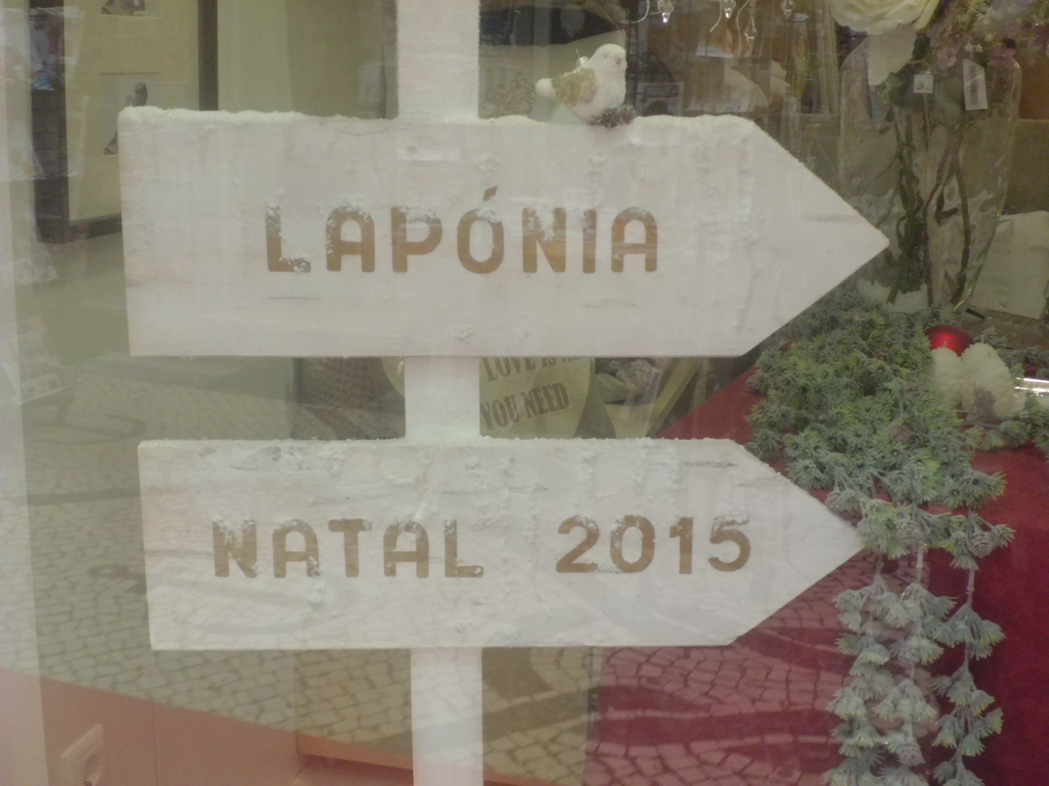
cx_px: 524
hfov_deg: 40.4
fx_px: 1424
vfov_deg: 30.9
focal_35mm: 47
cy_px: 393
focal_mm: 8.3
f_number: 3.4
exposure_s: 1/100
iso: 200
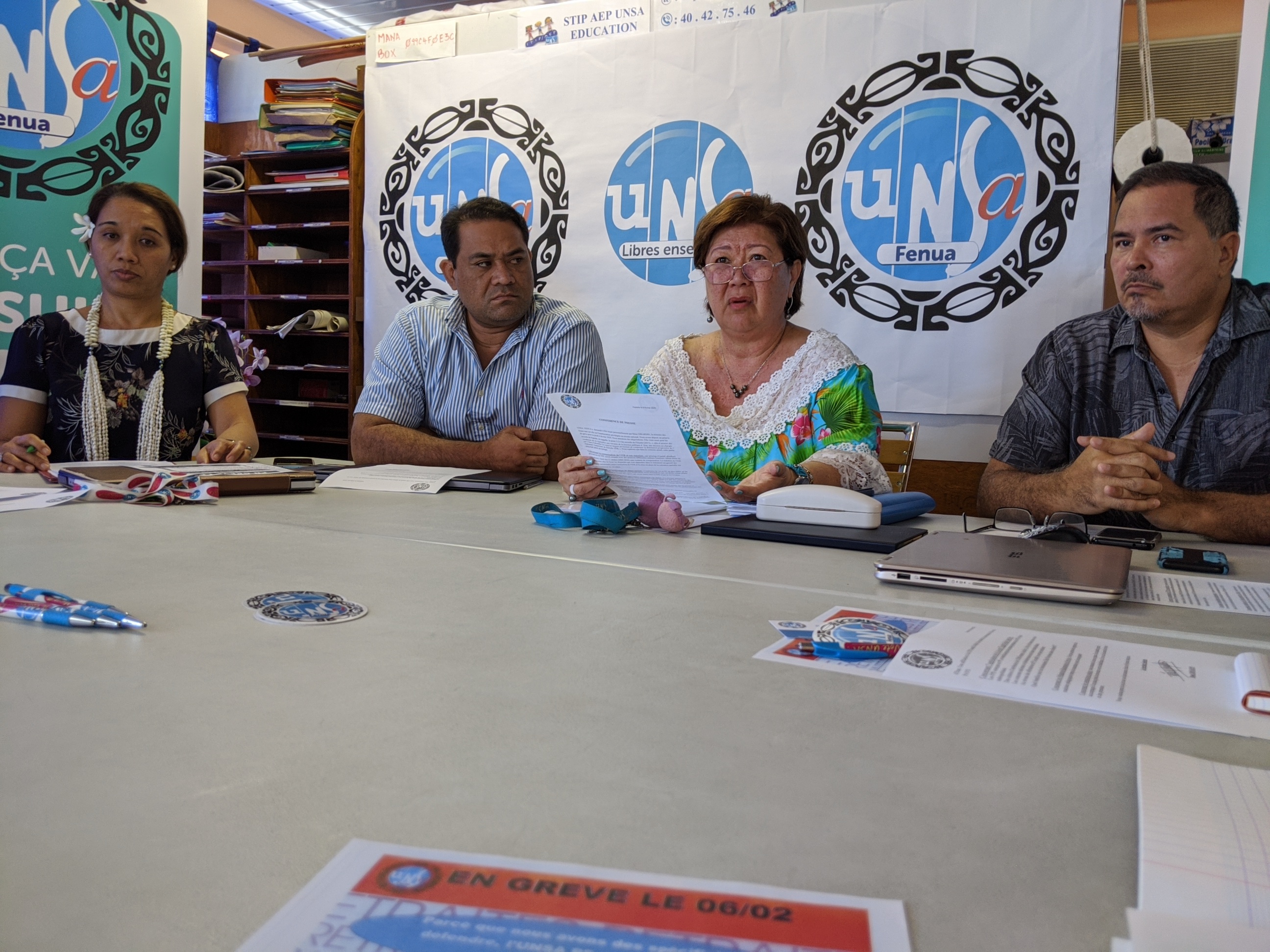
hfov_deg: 65.3
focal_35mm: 27
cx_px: 635
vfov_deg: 51.4
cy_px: 476
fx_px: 991
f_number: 1.8
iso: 108
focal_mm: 4.44
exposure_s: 1/24
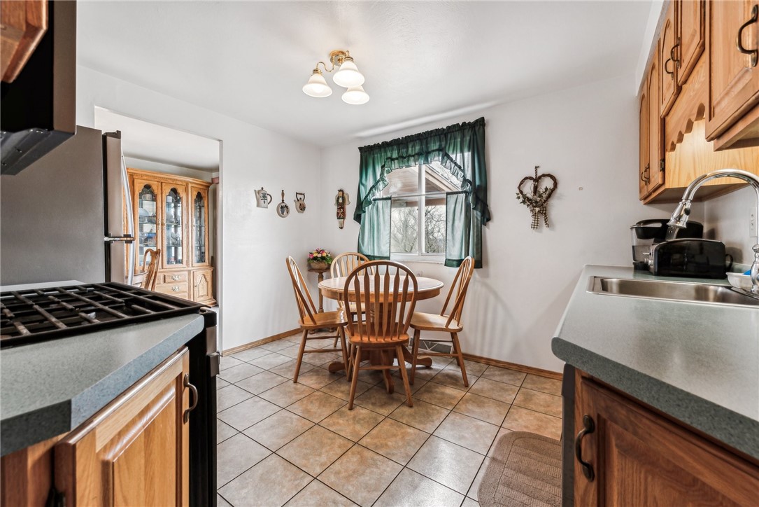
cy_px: 254
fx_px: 295
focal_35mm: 14
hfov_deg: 104.2
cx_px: 380
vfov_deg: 81.2
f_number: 11
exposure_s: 1/10
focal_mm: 14
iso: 50
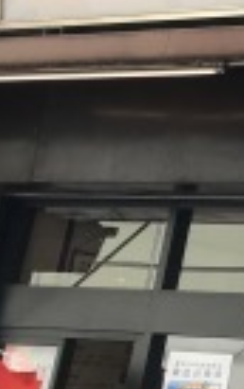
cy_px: 1
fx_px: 1145
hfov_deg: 10.3
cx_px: 607
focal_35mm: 108
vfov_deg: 18.8
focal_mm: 3.99
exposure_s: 1/699
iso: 20
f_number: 1.8
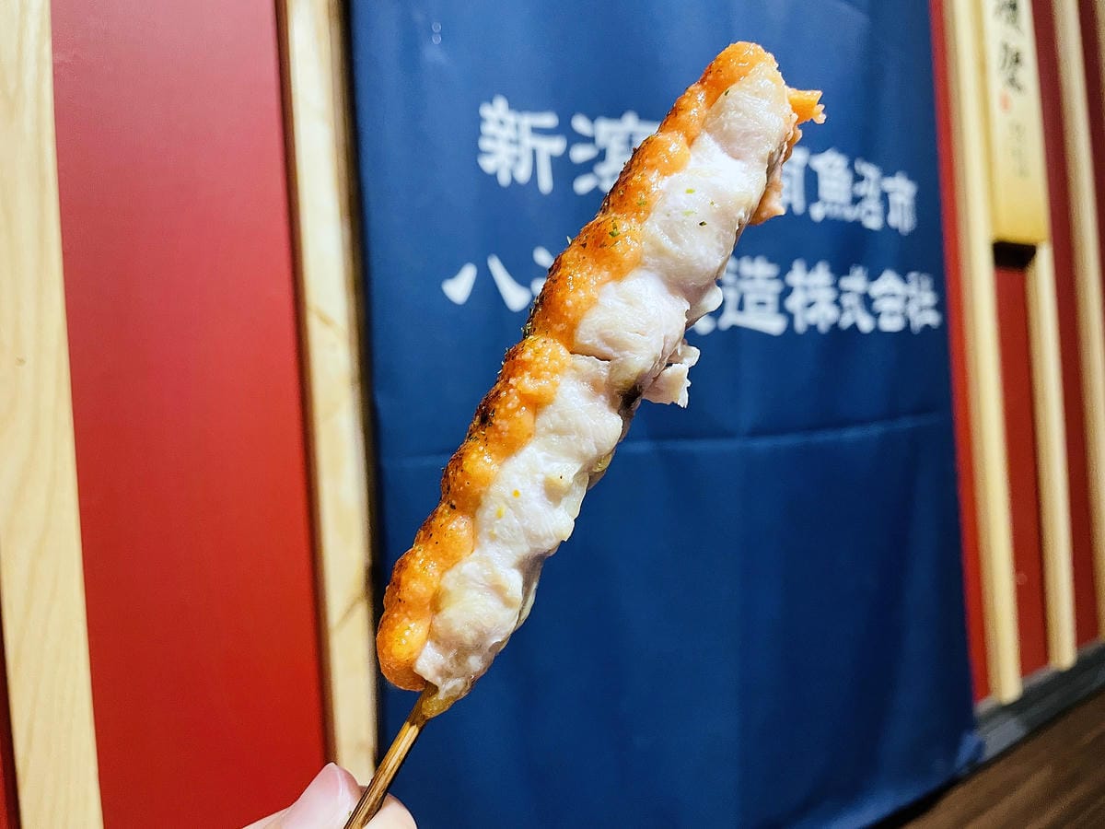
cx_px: 552
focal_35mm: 26
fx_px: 830
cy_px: 414
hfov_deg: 67.3
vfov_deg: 53.1
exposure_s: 1/37
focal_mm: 4.2
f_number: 1.6
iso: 400
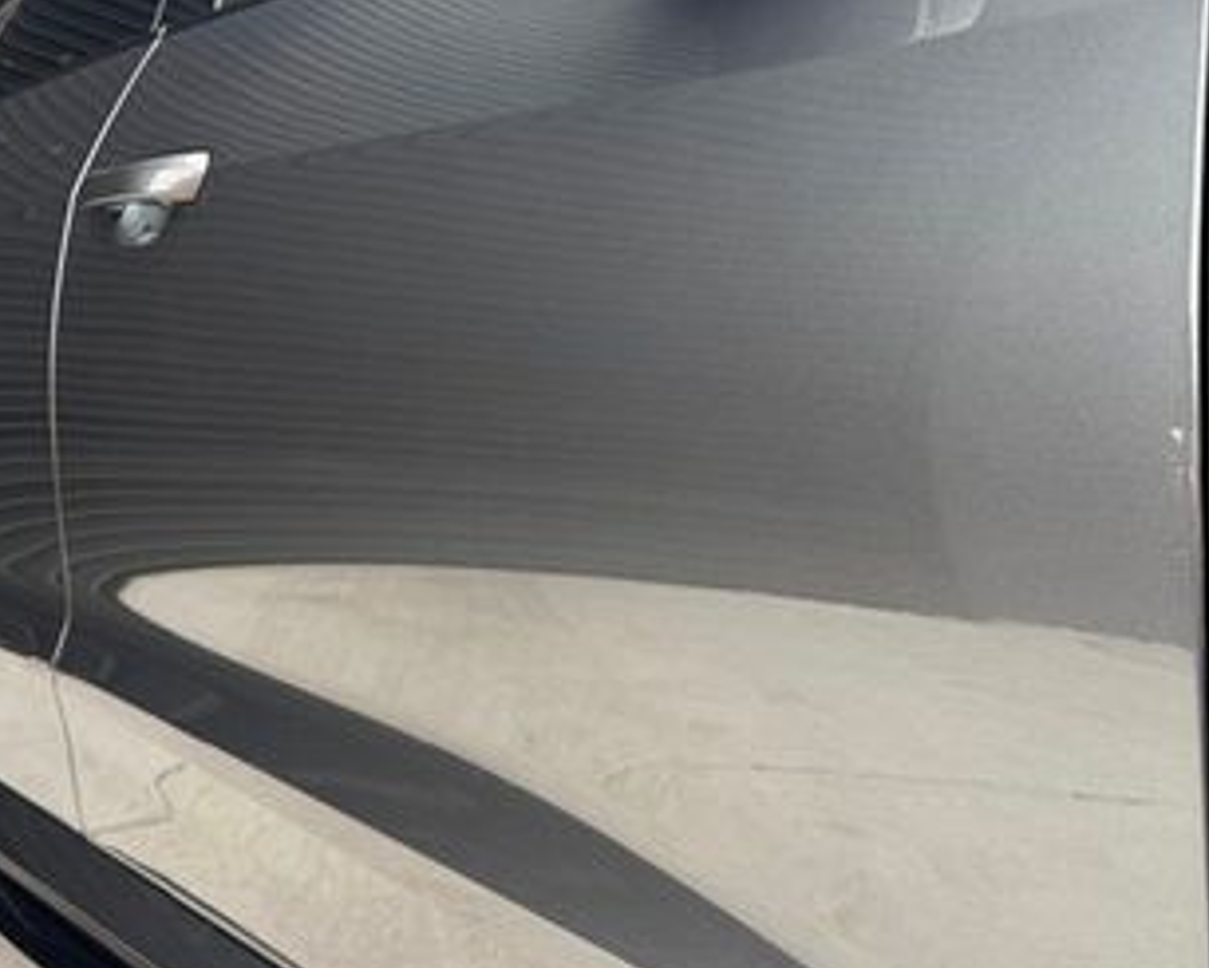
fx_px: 1754
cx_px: 529
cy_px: 332
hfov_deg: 38.0
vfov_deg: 30.7
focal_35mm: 49
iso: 100
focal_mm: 6.76
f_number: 1.78
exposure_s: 1/251
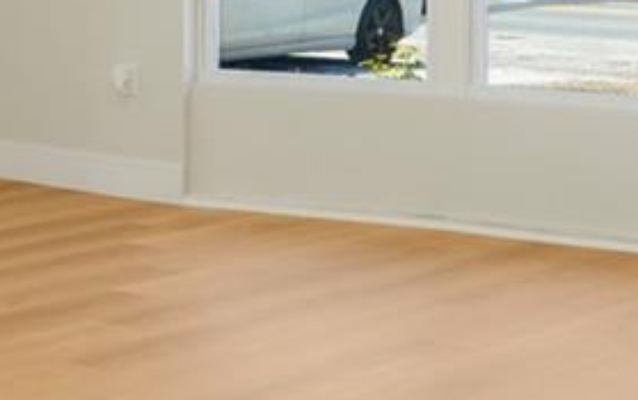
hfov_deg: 19.2
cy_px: -89
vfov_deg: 12.2
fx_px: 1828
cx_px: -5
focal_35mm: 105
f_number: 3.2
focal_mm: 12
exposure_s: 1/80
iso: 100
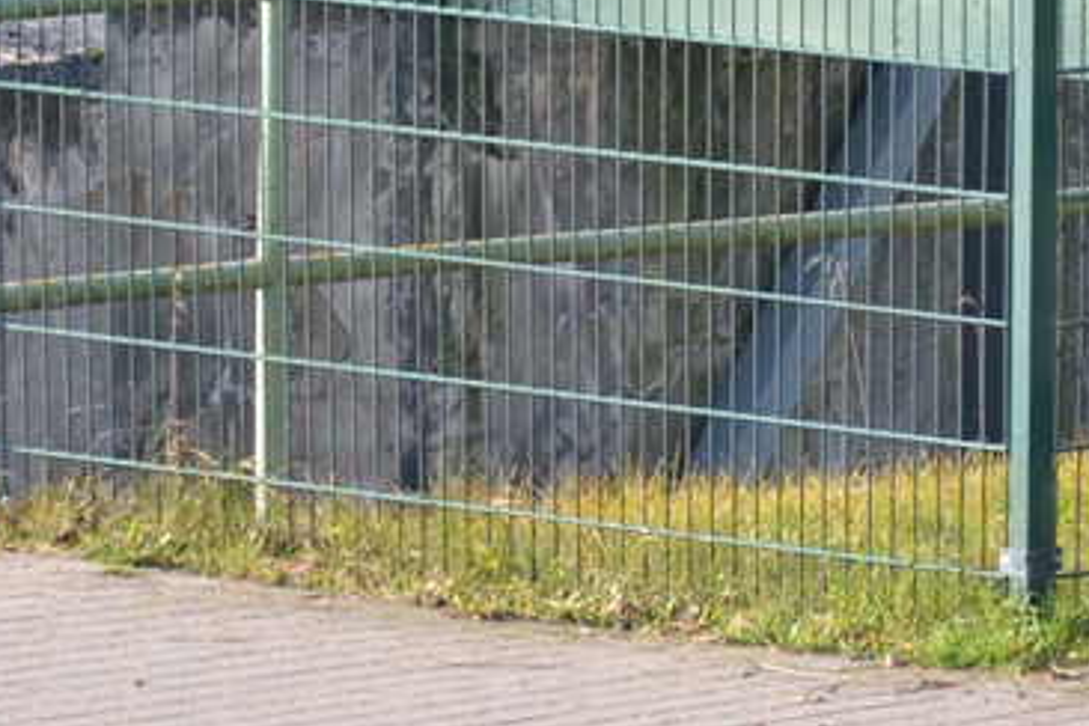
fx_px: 25771
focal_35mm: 852
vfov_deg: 1.6
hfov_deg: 2.4
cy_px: -198
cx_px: 723
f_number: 6
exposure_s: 1/160
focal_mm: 130
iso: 200
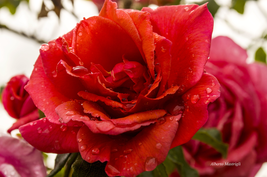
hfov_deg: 29.3
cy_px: 88
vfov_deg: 19.6
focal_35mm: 69
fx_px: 511
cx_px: 134
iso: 160
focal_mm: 46
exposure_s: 1/400
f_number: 10
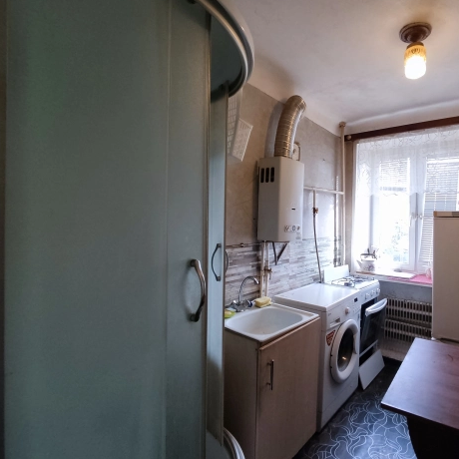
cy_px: 227
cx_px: 310
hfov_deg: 77.8
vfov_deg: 80.7
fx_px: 270
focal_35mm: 18
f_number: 2.2
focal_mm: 1.6
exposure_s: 1/33
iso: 104
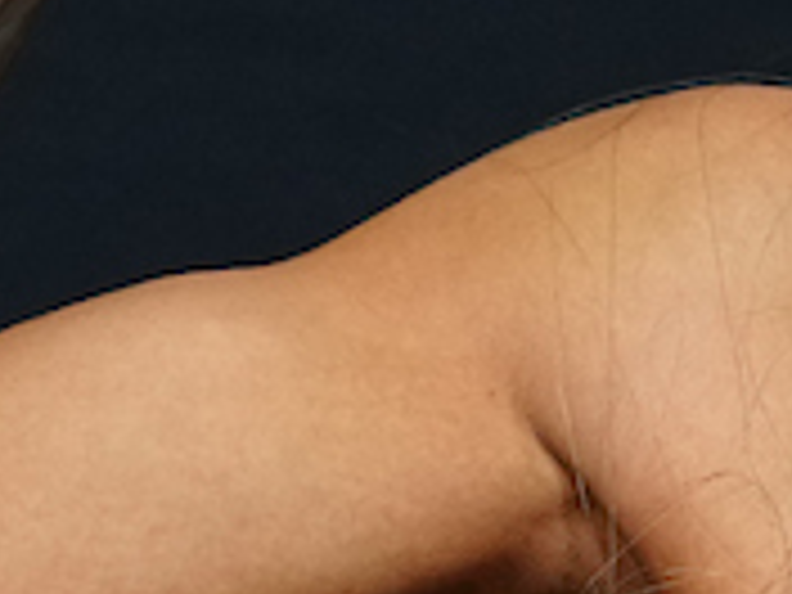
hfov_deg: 1.2
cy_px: 396
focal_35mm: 1681
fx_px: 38461
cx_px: 1566
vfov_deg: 0.9
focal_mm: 171
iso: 1250
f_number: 3.5
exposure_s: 1/160
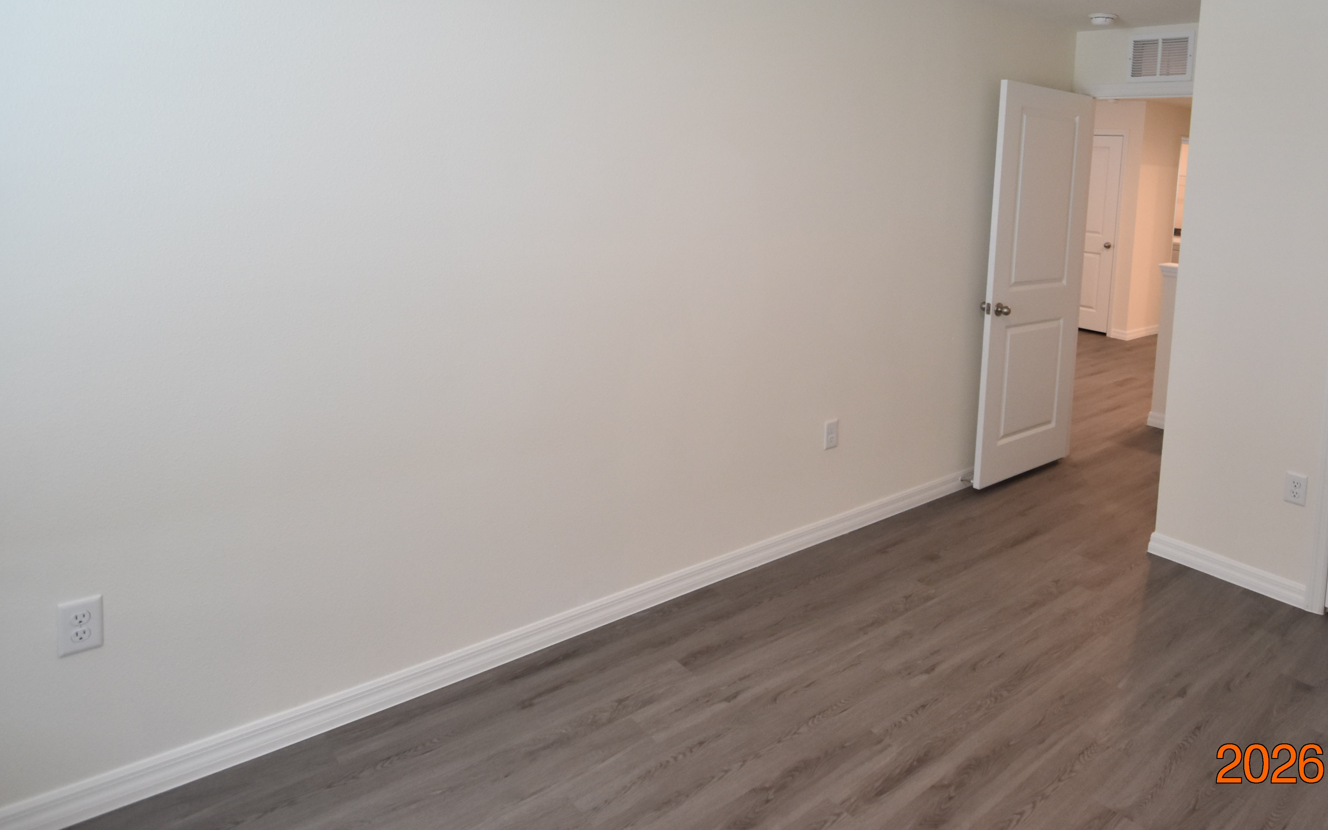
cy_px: 223
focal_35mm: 22
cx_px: 864
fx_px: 796
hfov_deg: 77.6
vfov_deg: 53.0
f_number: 3.5
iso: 800
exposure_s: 1/90
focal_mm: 10
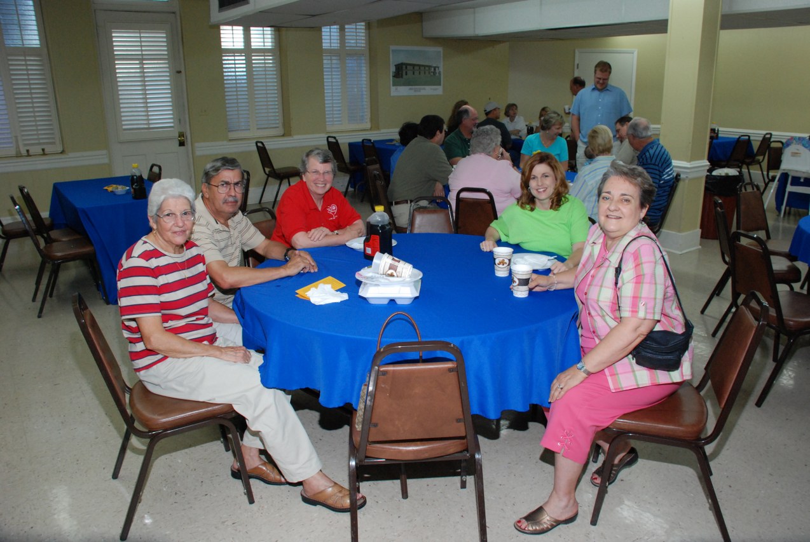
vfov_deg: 48.1
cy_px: 271
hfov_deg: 67.3
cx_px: 405
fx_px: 608
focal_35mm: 27
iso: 800
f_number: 7.1
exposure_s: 1/60
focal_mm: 18
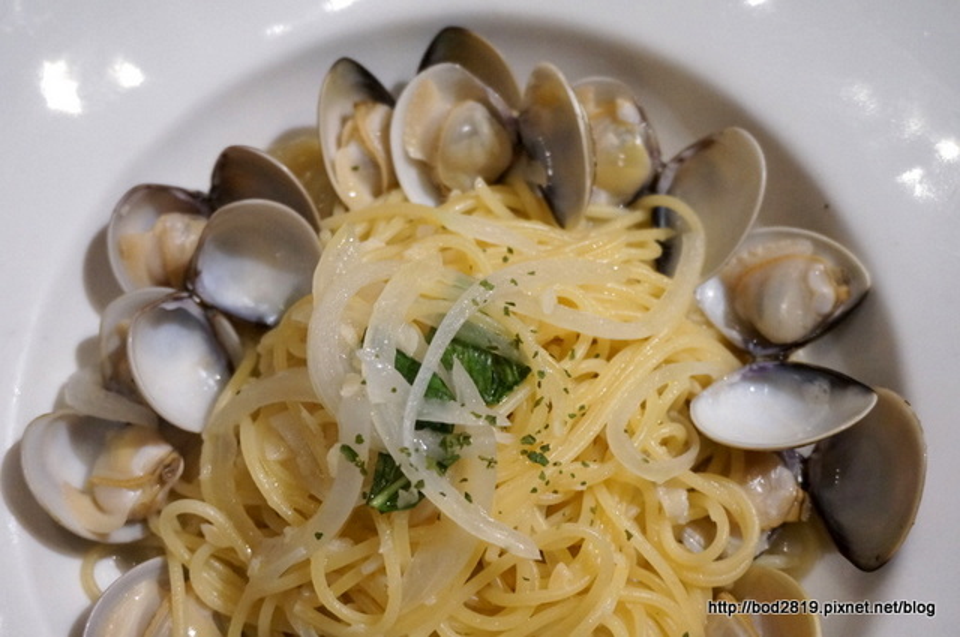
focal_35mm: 42
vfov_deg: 31.8
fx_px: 1119
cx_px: 480
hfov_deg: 46.5
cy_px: 318
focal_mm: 28
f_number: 4.5
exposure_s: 1/60
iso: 2500
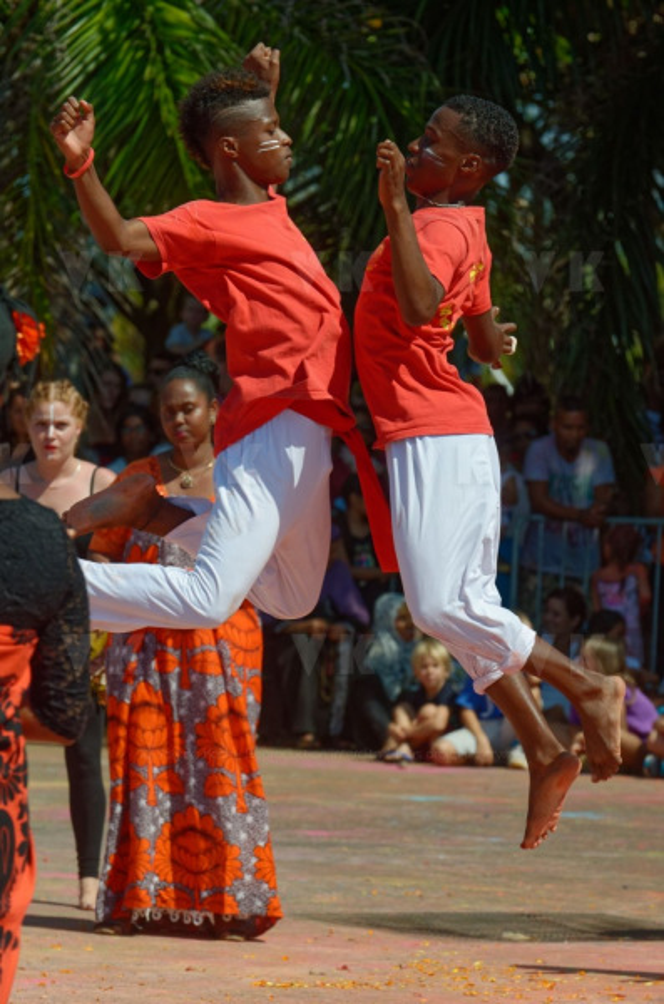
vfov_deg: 7.2
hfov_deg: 4.8
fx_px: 7926
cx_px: 332
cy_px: 502
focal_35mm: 285
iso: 125
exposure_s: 1/1000
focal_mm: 190
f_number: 8
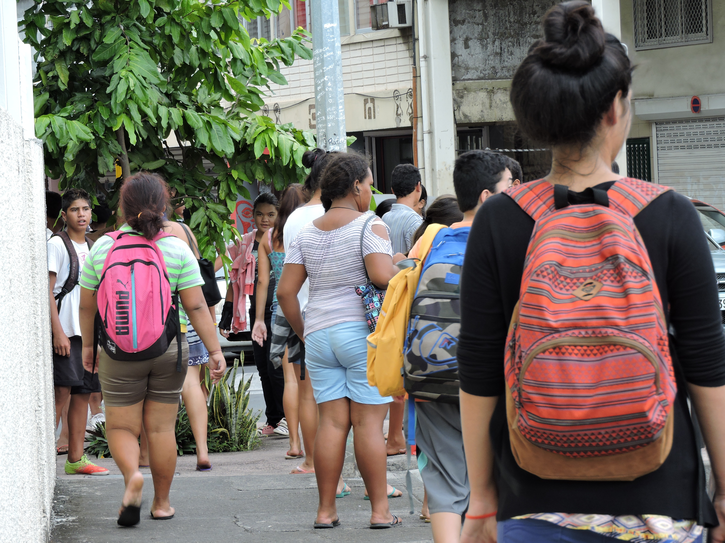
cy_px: 272
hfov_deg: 13.2
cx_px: 362
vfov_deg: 9.9
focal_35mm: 150
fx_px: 3142
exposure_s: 1/80
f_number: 5.2
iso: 100
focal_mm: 26.9
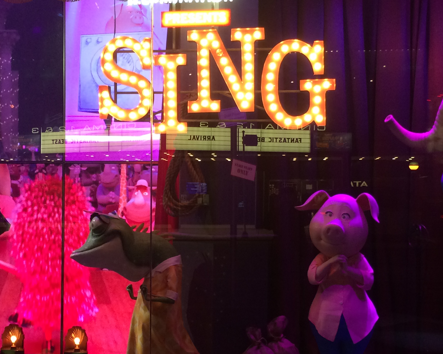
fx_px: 760
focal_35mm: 58
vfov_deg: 26.2
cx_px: 174
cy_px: 187
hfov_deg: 32.4
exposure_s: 1/30
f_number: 2.2
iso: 80
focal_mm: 4.15
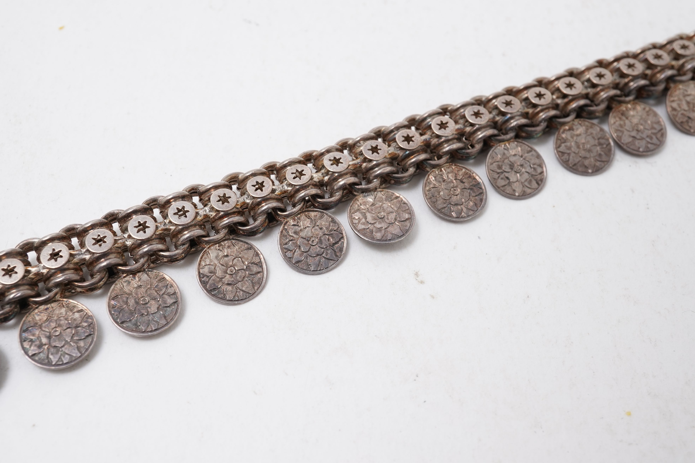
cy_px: 232
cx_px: 348
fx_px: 869
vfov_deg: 29.9
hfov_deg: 43.6
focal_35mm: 45
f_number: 18
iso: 400
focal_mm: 30
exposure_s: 1/125
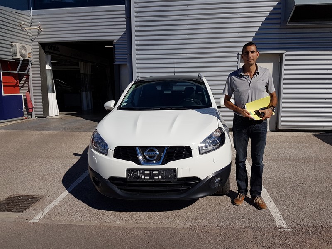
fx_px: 249
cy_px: 124
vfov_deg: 53.1
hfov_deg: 67.3
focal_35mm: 26
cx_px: 166
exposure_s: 1/4864
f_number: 1.7
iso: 40
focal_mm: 4.2
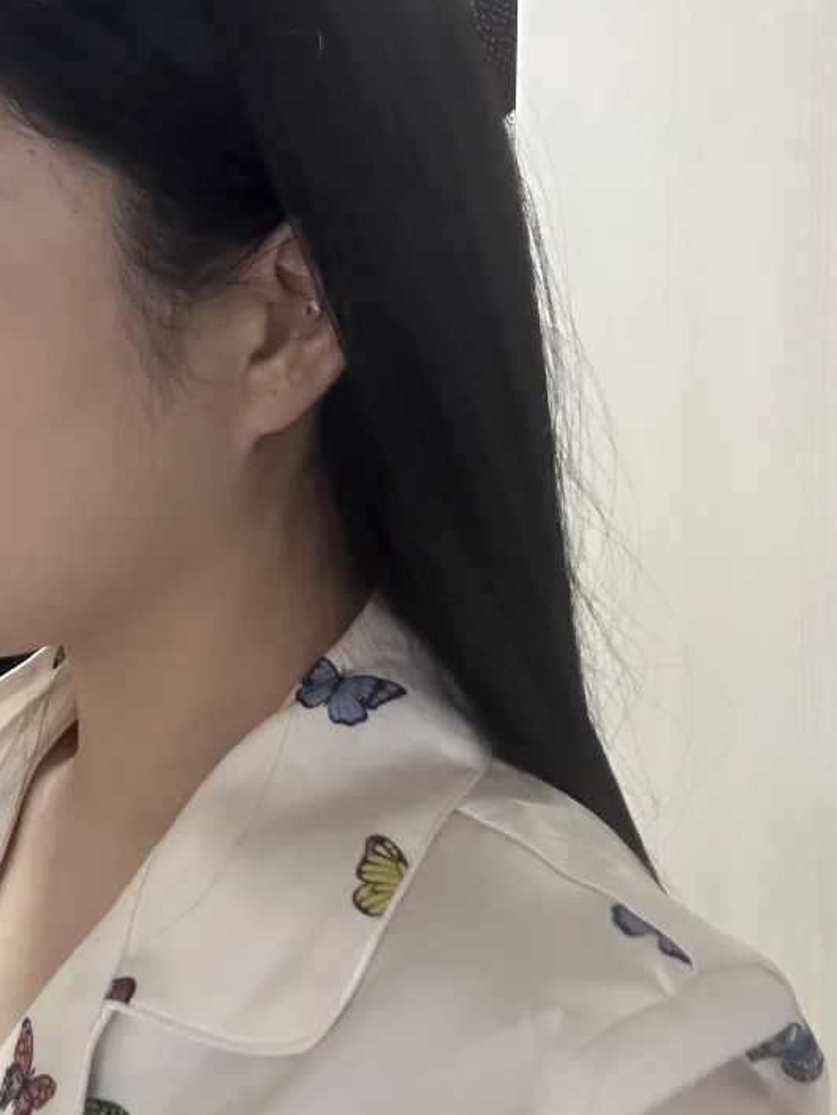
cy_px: 391
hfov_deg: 29.1
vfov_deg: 40.0
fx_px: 1515
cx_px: 17
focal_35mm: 47
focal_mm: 2.69
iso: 250
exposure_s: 1/51
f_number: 1.9
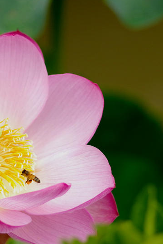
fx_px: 3581
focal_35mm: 528
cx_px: 24
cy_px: 133
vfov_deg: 3.9
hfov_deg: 2.6
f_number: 8
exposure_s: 1/2000
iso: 800
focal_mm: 200
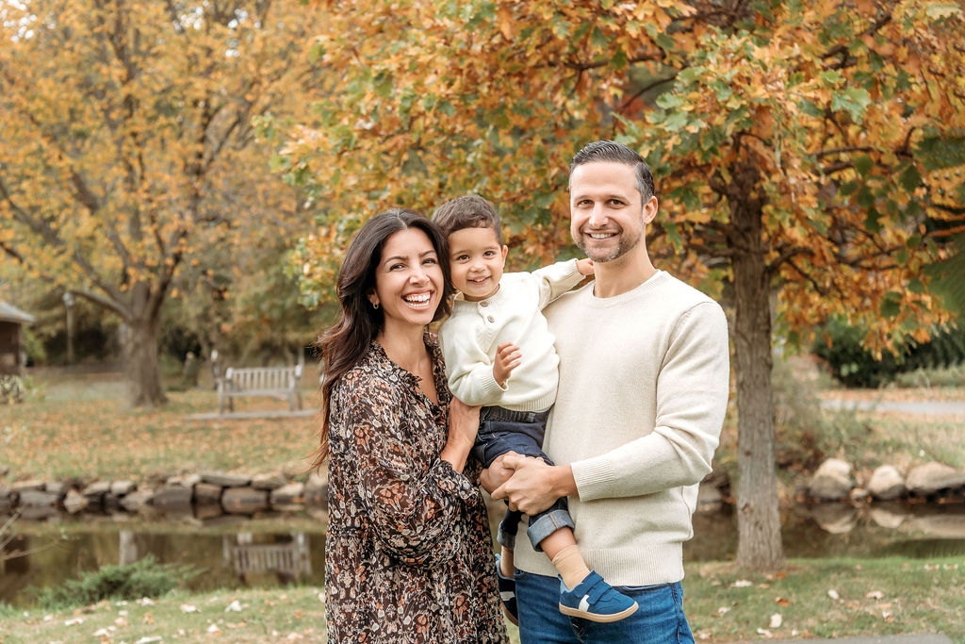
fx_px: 1340
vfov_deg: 27.0
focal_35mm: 50
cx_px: 482
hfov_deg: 39.6
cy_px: 322
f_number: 4
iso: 320
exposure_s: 1/400
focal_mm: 50
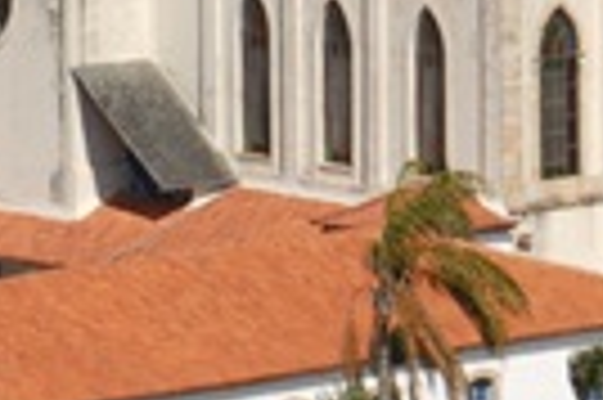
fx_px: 8816
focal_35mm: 527
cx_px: 828
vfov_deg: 2.6
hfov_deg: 3.9
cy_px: -54
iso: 100
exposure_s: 1/250
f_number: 8
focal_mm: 46
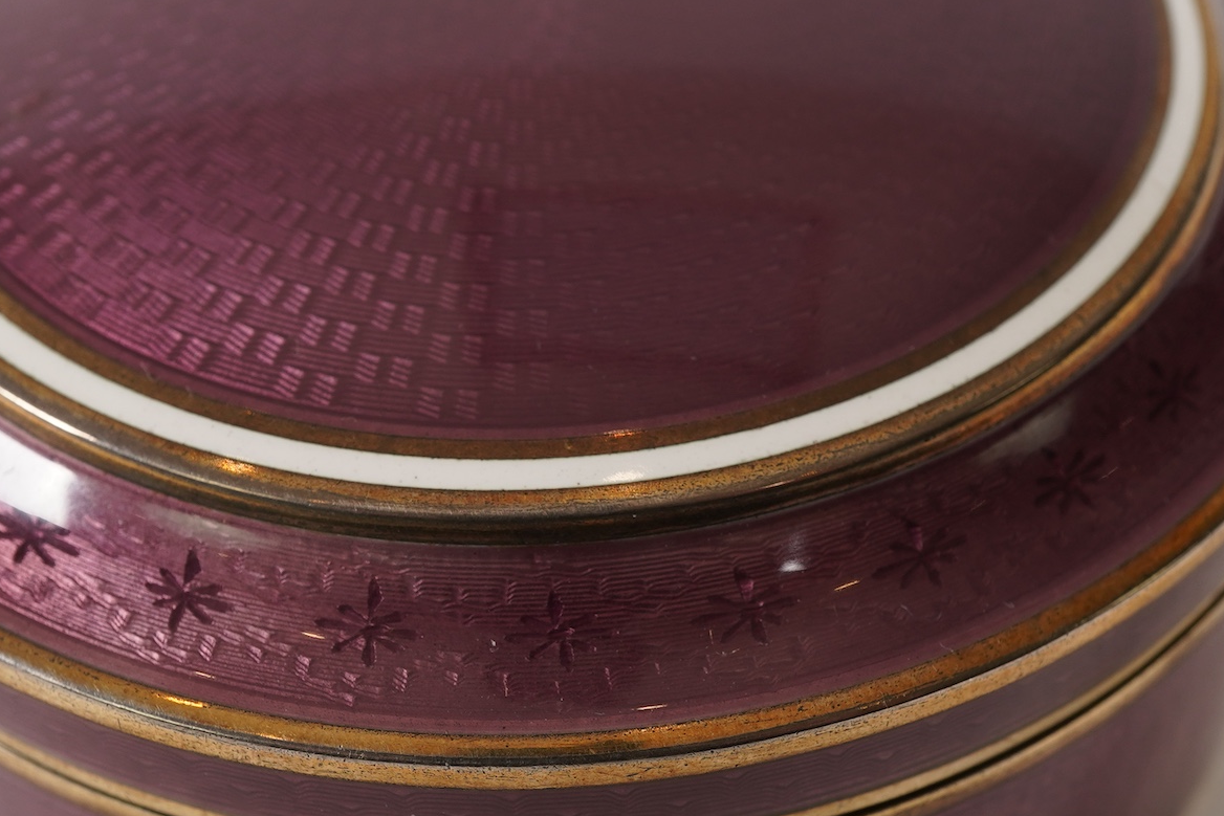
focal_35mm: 65
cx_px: 575
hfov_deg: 30.9
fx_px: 2210
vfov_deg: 20.8
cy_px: 568
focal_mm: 30
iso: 400
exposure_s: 1/125
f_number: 16
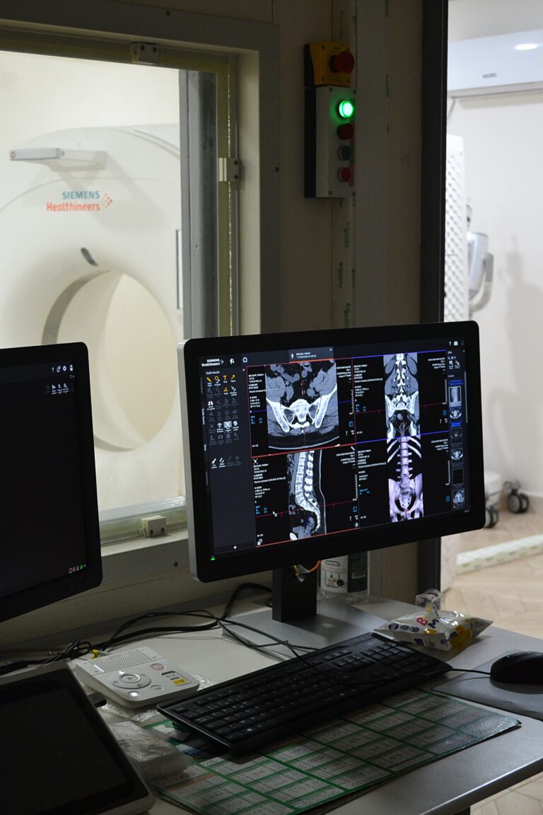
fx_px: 1290
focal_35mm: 57
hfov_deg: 23.8
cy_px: 408
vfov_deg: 35.1
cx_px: 272
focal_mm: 38
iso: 1100
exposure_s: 1/60
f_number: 5
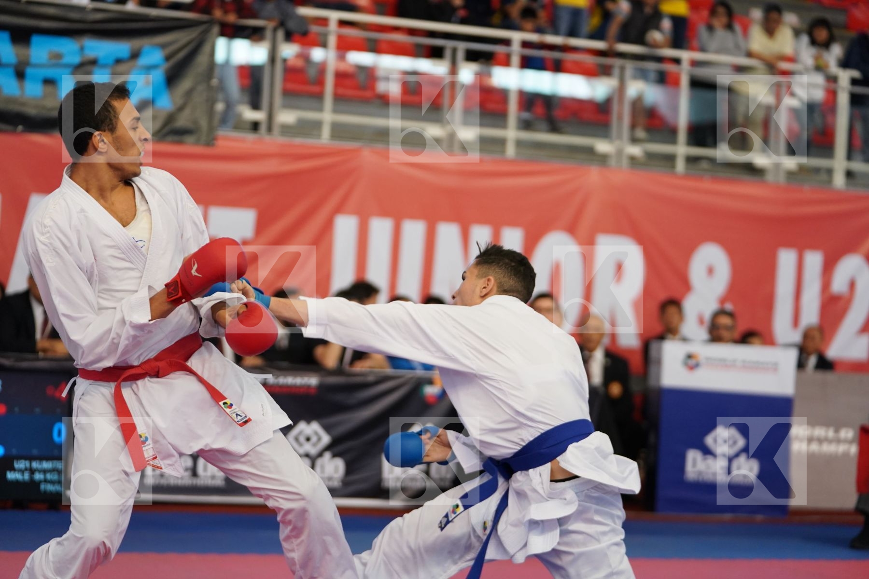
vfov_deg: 13.0
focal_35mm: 105
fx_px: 2534
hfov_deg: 19.5
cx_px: 434
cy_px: 290
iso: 2000
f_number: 2.8
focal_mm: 105
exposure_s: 1/1000
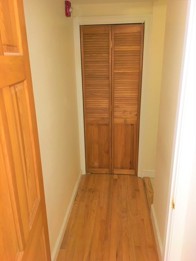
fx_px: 219
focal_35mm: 29
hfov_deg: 48.2
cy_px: 130
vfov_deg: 61.7
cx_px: 98
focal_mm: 4.15
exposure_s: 1/33
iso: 125
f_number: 2.2
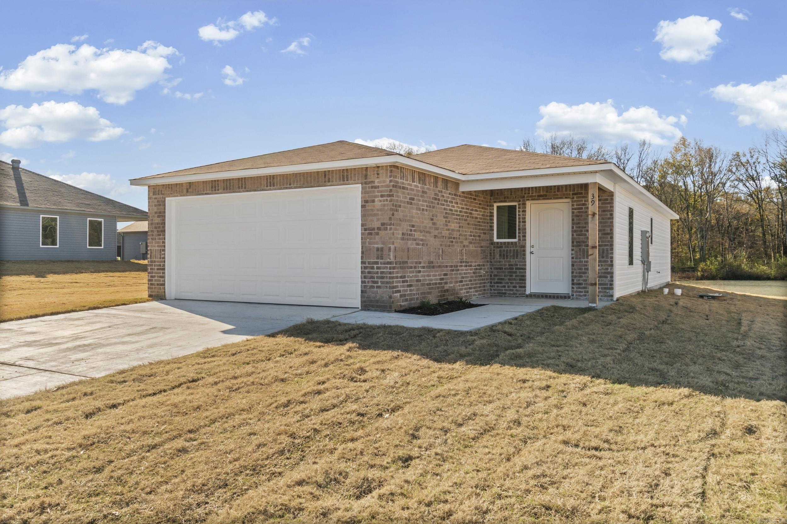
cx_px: 394
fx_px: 590
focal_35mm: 27
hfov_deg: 67.4
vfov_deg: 47.9
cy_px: 262
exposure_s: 1/125
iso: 250
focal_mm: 18
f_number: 9
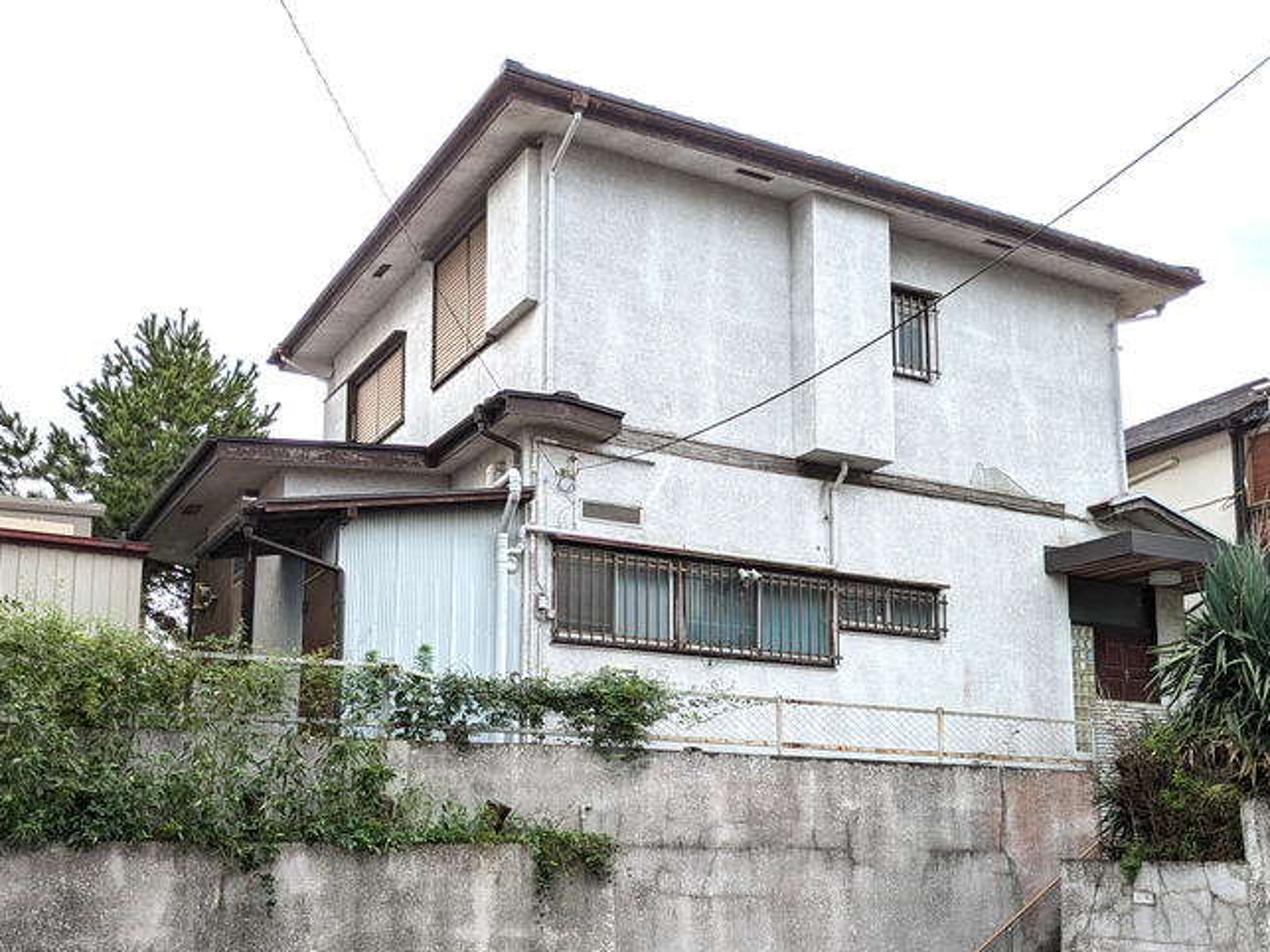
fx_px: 1357
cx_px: 669
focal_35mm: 37
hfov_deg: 50.1
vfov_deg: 38.1
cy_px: 664
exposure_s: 1/1869
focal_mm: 5.43
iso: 46
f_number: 1.89
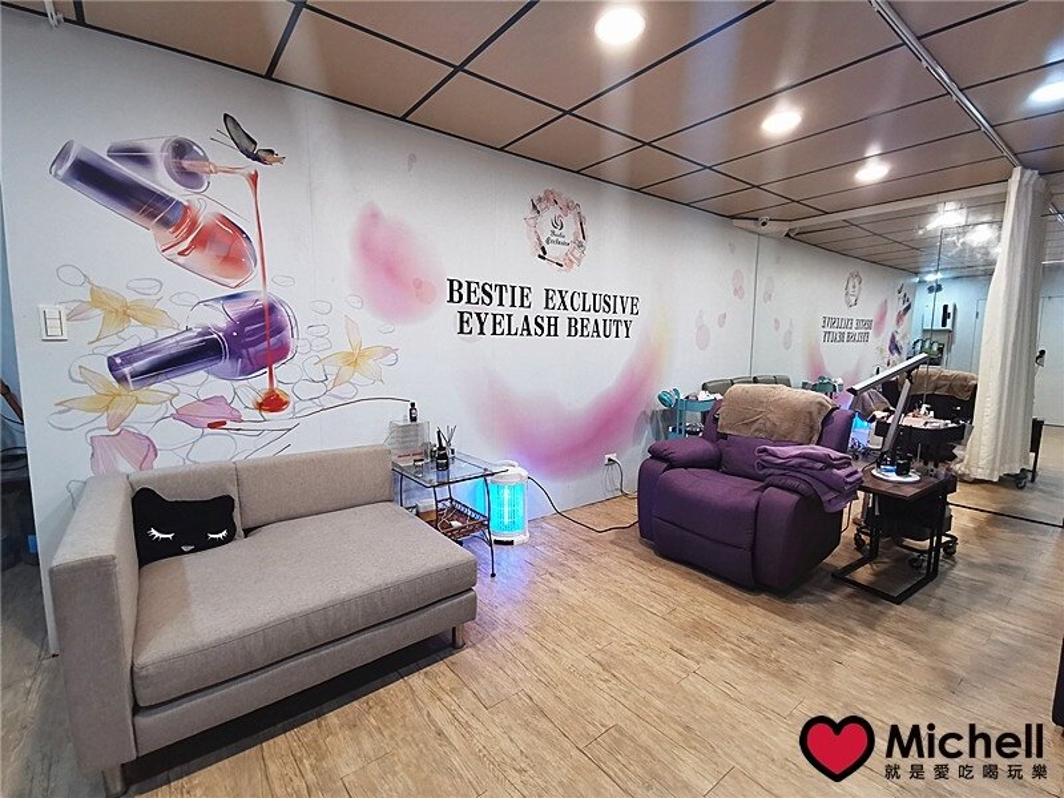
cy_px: 399
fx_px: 492
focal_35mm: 16
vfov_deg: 78.1
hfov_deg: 94.5
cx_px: 532
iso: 200
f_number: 2.2
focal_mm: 2.35
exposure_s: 1/30
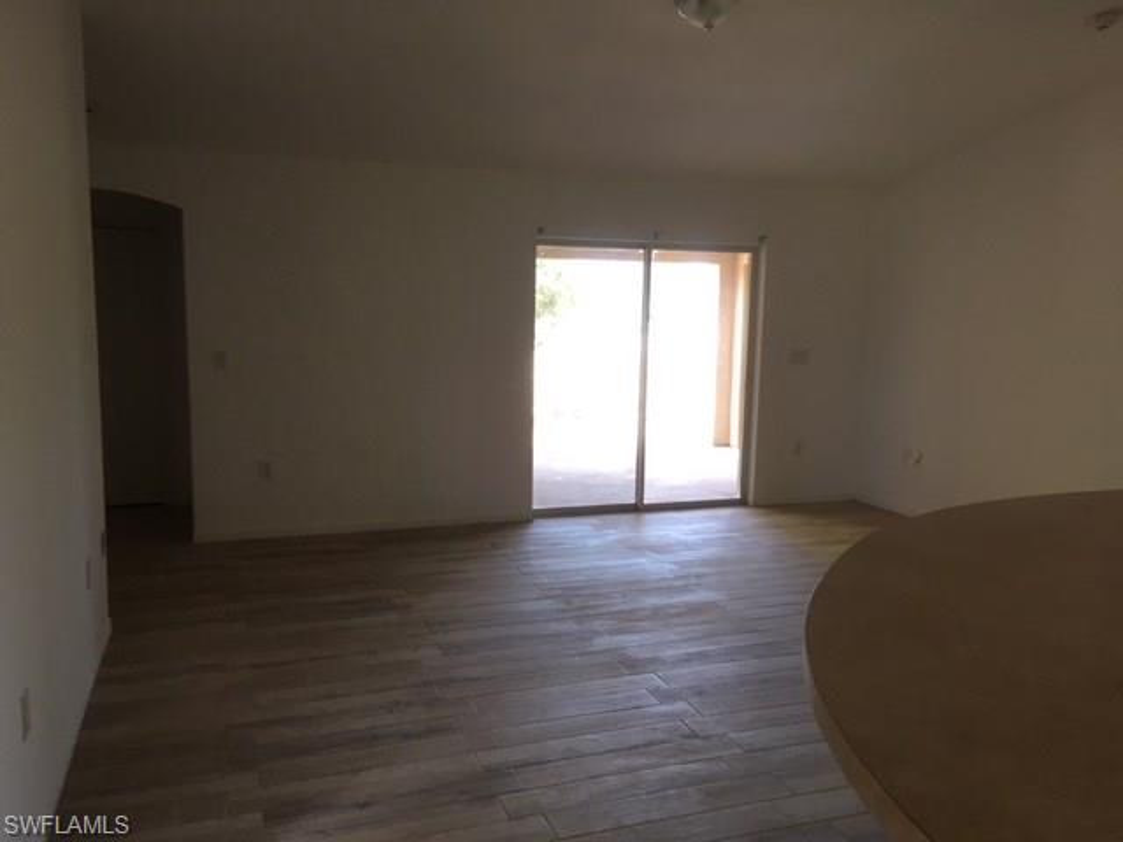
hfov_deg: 61.7
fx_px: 941
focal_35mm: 29
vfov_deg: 48.2
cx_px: 562
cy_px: 421
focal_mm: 4.15
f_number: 2.2
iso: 32
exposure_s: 1/30
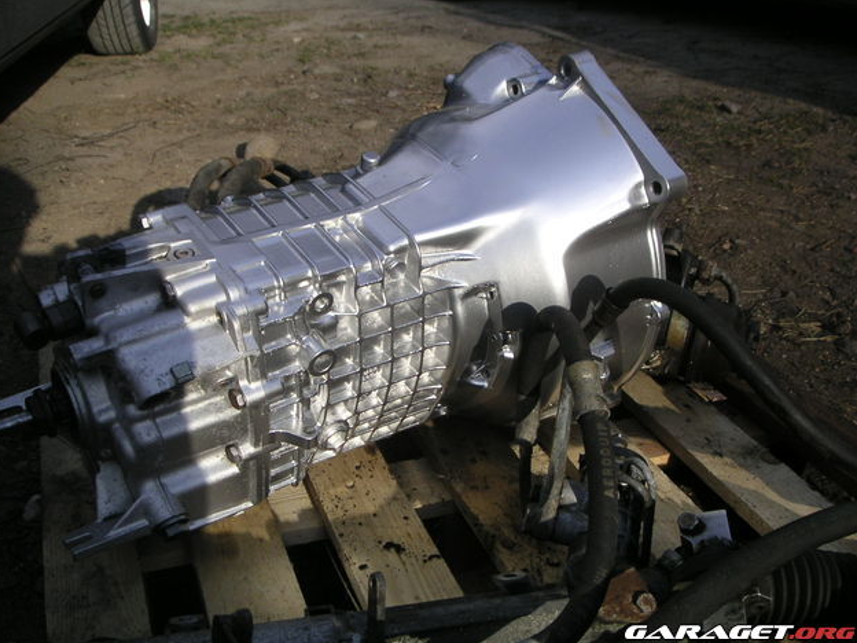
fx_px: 966
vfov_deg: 36.8
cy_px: 316
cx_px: 420
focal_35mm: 39
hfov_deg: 47.9
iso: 50
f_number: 6.7
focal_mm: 6
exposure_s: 1/180
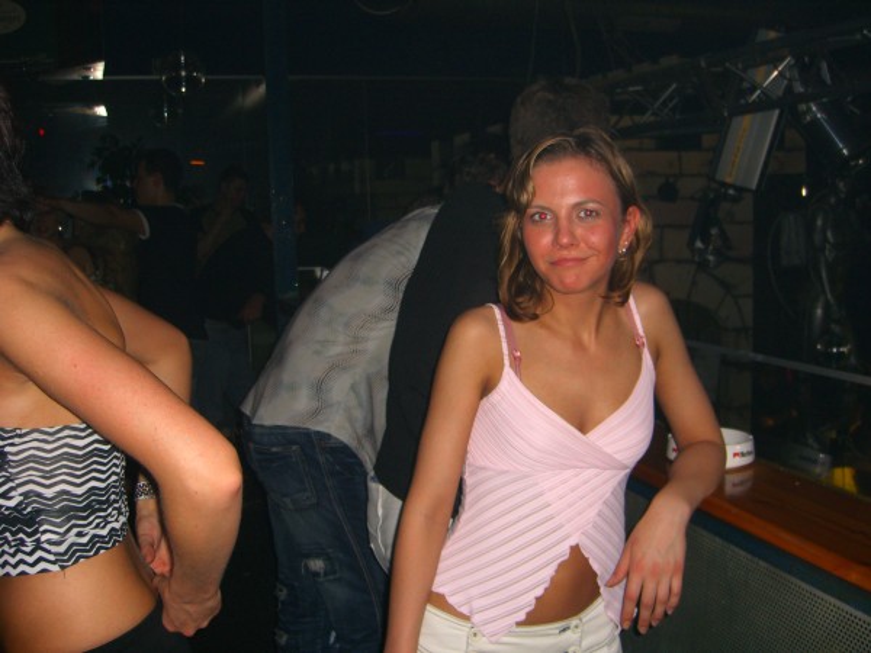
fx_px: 956
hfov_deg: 49.0
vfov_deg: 37.7
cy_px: 326
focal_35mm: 38
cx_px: 436
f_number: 2.8
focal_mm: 7.9
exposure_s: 1/60
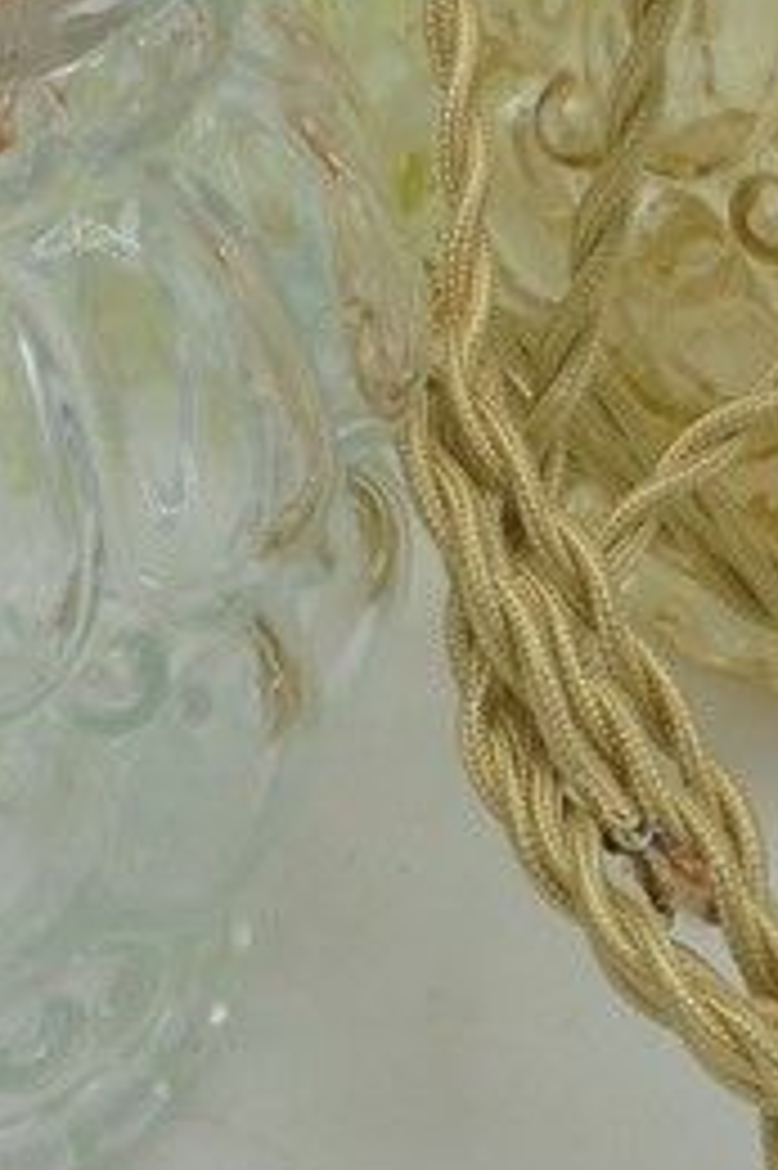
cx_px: 506
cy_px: 450
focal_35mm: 137
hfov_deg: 10.0
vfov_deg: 15.0
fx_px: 4447
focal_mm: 6.9
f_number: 4.2
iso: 100
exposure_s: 1/125
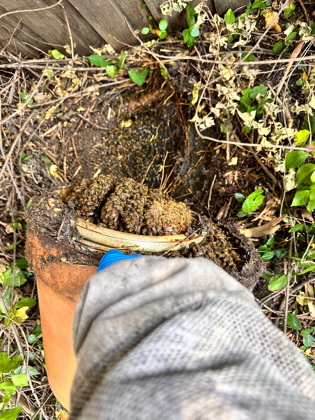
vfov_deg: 71.6
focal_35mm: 24
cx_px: 158
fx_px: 291
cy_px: 210
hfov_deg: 56.8
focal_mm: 6.86
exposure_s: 1/121
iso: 160
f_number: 1.78
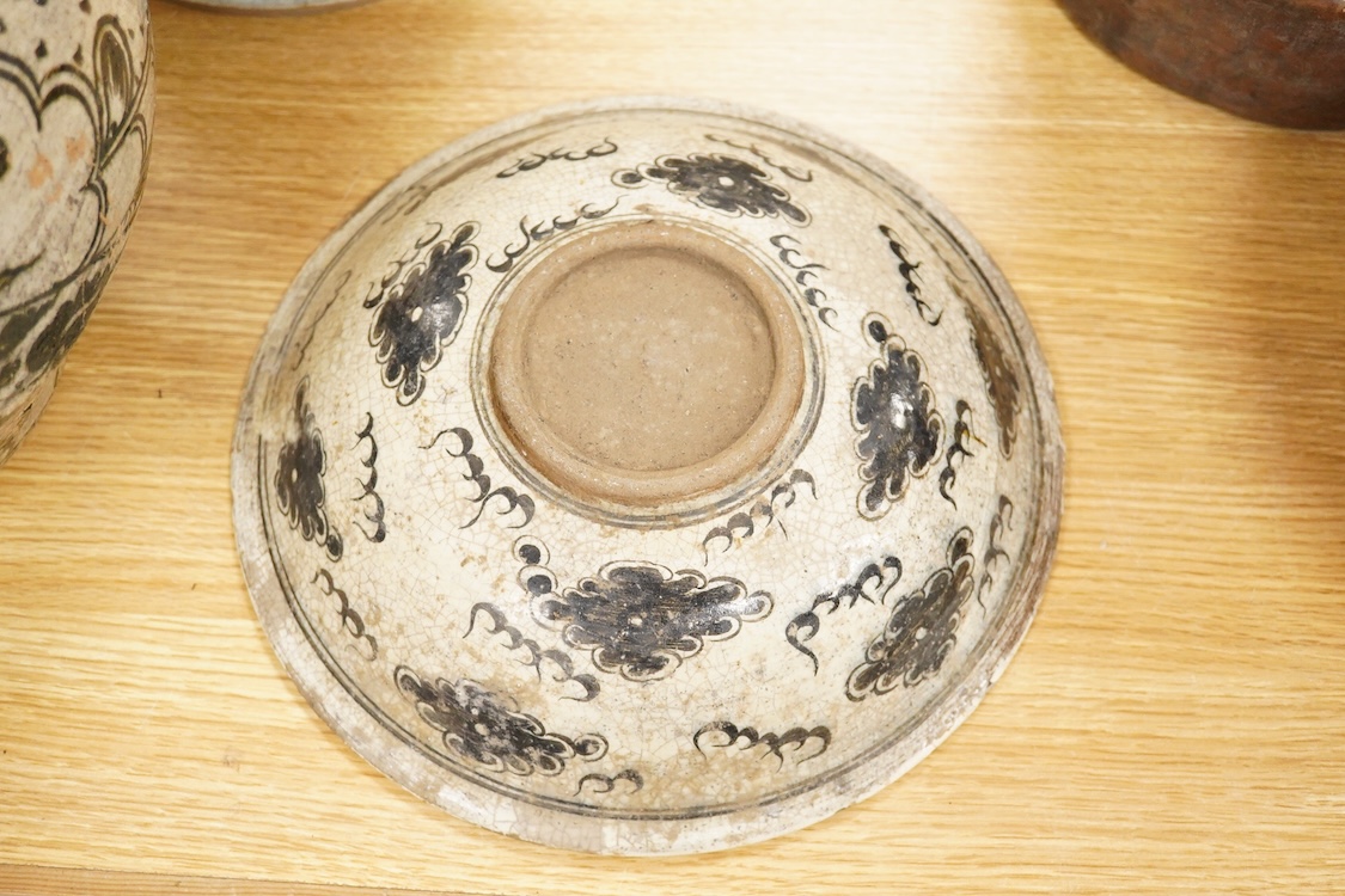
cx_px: 672
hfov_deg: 43.6
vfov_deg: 29.9
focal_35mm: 45
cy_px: 448
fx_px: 1681
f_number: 3.5
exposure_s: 1/160
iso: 2500
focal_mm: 30
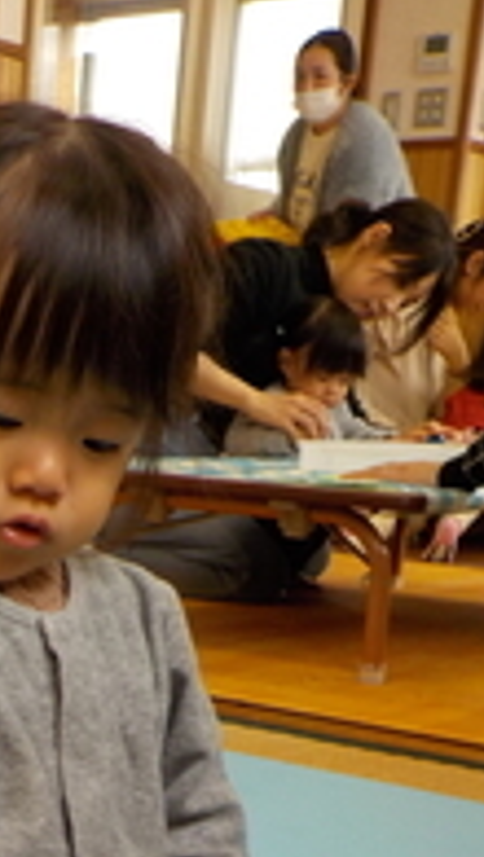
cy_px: 853
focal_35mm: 67
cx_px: -84
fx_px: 1525
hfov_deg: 17.3
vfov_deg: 29.4
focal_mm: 4.1
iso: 125
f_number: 3.3
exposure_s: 1/100
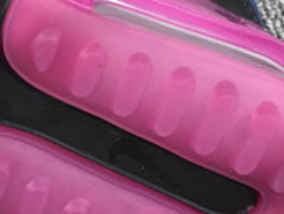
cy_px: -66
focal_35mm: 159
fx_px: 1307
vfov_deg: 9.2
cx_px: -149
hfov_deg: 11.8
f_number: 2.4
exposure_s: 1/130
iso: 25
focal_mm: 3.3
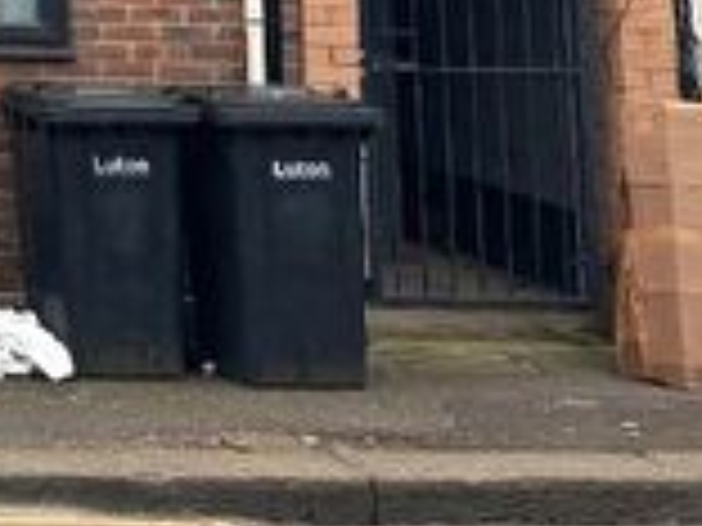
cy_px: -281
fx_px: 2190
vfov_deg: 12.9
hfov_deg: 14.0
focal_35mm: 108
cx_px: -868
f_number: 1.78
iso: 80
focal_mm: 6.76
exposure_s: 1/782
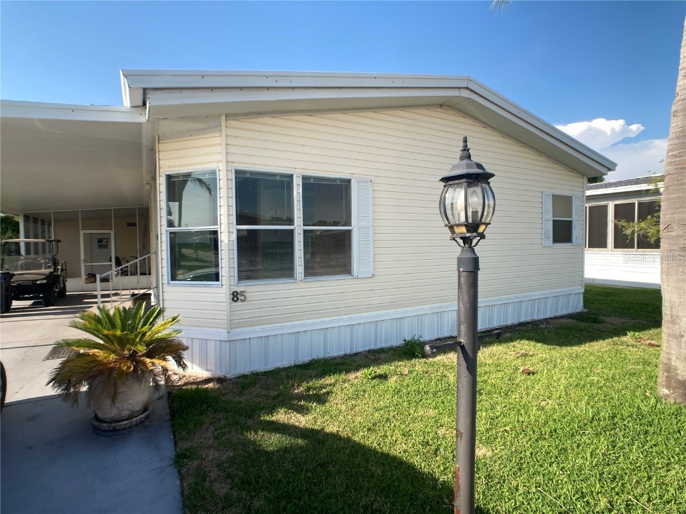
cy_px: 257
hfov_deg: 63.4
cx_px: 343
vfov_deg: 49.7
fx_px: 555
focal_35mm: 28
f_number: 1.8
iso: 20
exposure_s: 1/1091
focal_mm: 3.99
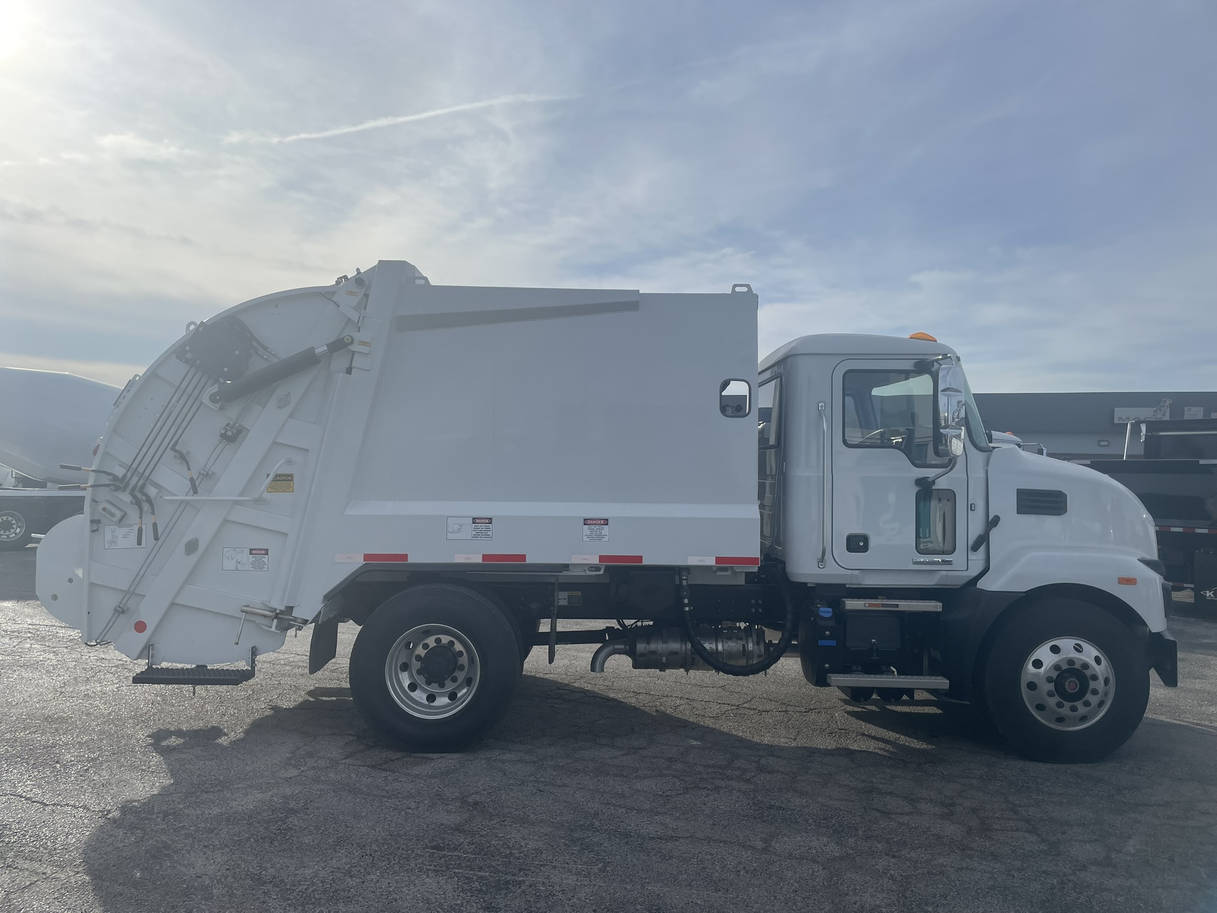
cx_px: 608
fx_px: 914
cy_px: 456
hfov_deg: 67.3
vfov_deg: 53.1
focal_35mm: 26
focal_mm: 4.2
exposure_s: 1/6494
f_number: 1.6
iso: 32
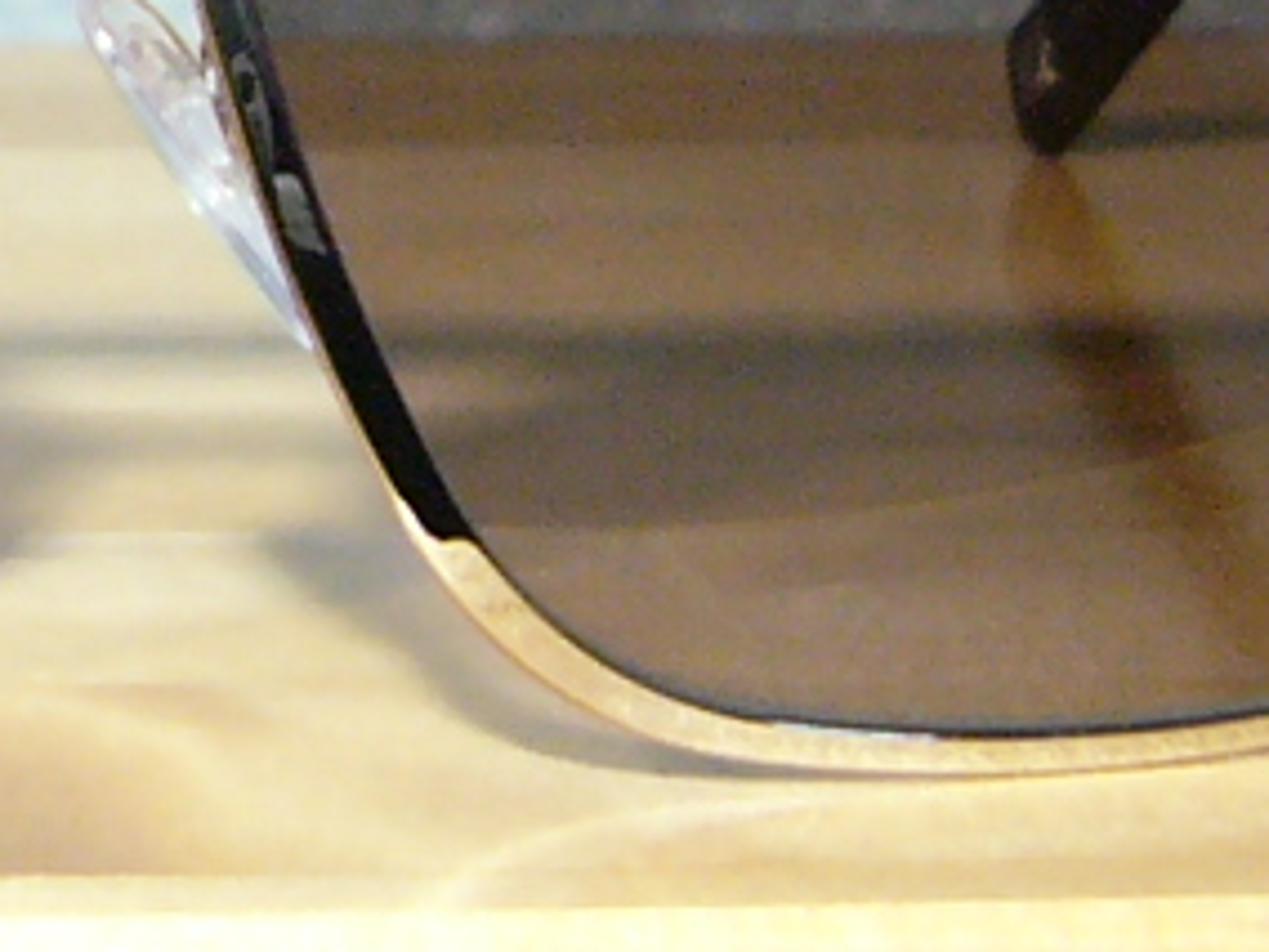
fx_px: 5792
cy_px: -192
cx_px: -49
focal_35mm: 158
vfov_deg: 9.3
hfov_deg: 12.3
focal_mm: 5.8
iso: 200
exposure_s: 1/60
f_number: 2.8
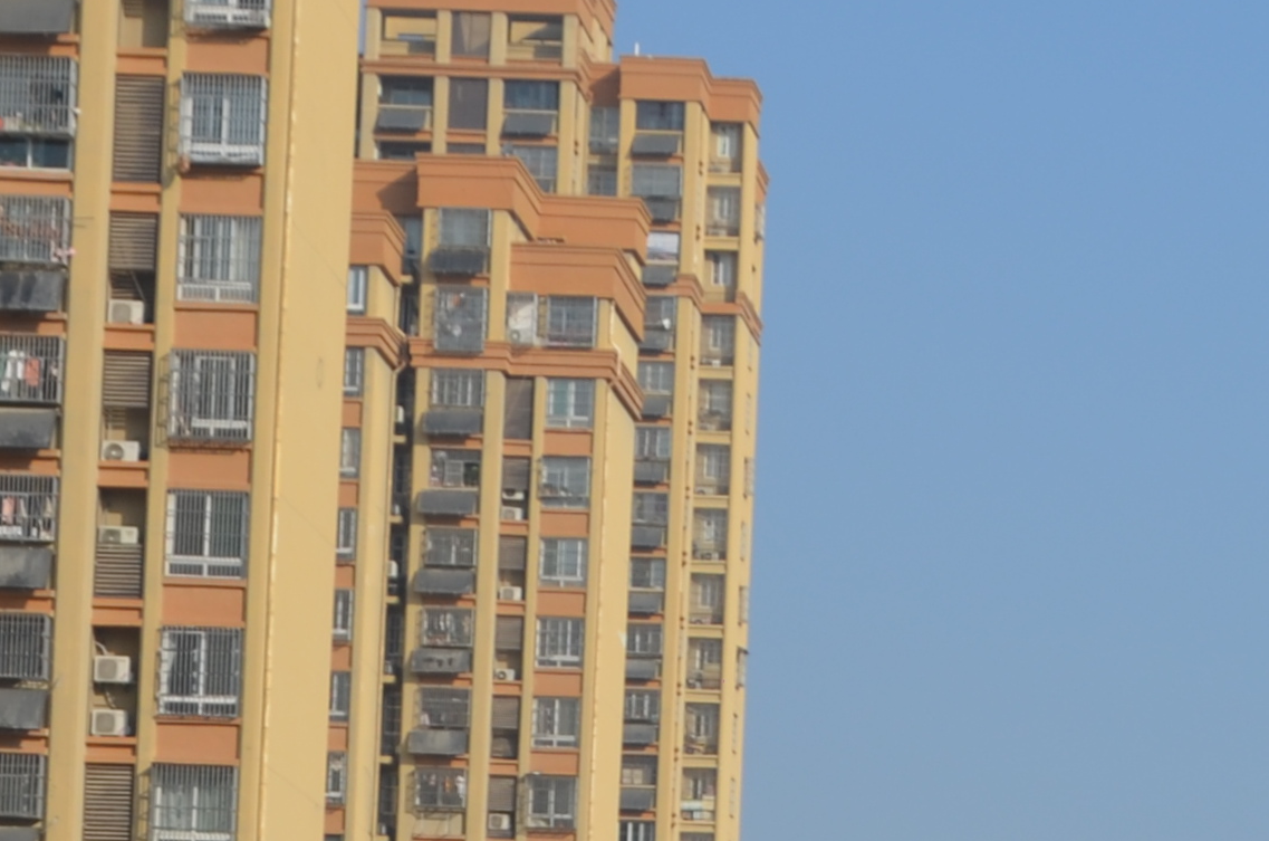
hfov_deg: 10.3
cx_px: 1708
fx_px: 6859
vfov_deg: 6.9
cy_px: 1345
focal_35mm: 195
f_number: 9
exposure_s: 1/320
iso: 100
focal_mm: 30
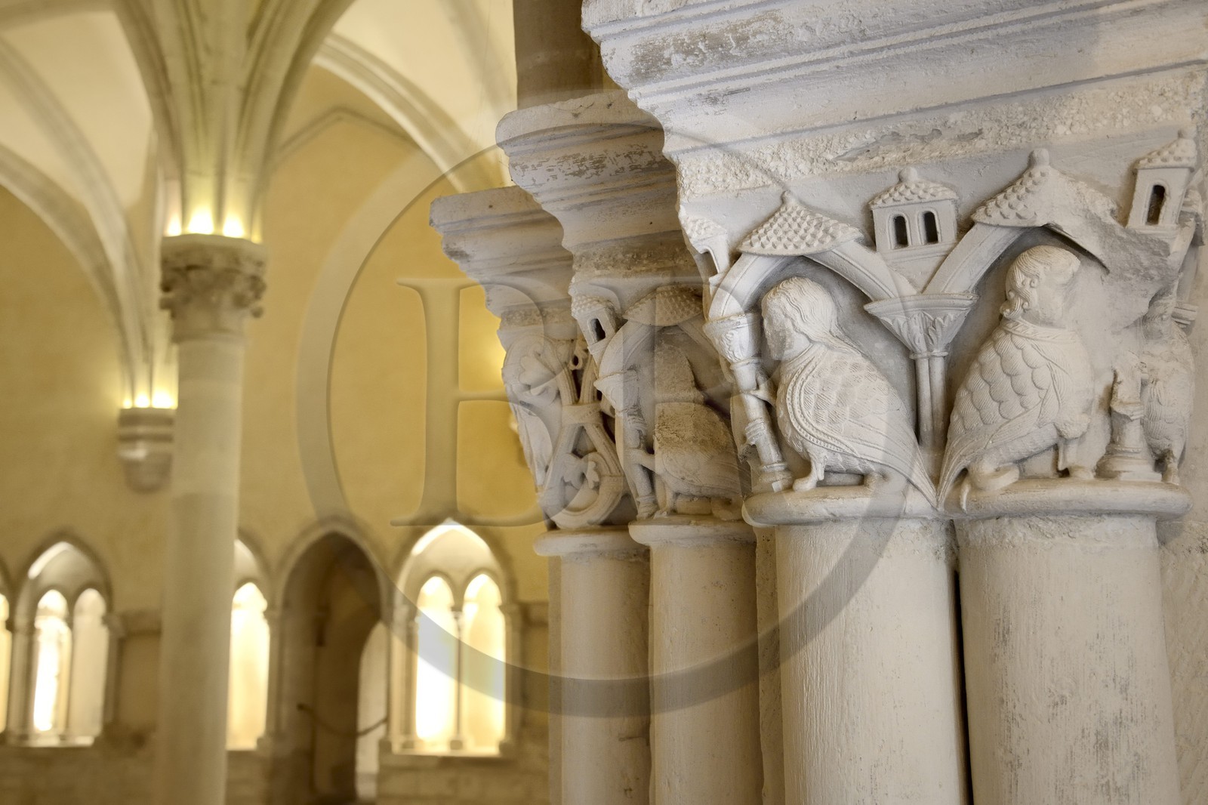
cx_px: 604
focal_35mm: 38
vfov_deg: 35.0
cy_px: 402
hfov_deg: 50.7
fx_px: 1275
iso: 800
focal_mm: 38
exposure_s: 1/6
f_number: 6.3
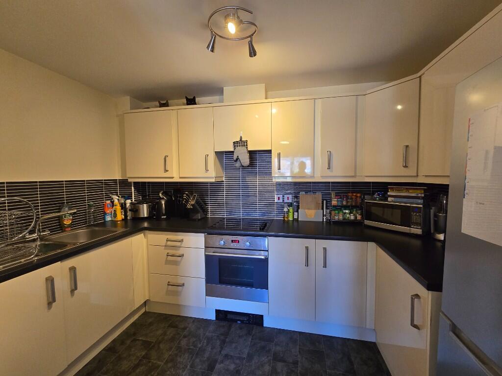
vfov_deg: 89.9
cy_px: 188
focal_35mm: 13
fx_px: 189
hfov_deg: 106.2
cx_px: 251
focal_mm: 2.2
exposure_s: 1/50
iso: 200
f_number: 2.2
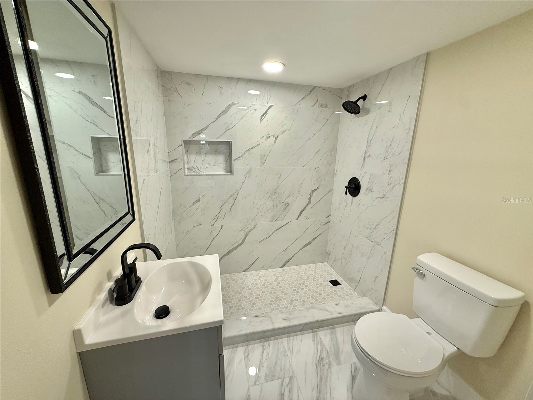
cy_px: 200
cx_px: 266
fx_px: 216
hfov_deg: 102.1
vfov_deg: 85.7
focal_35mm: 14
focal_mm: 2.22
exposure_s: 1/120
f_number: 2.2
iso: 160
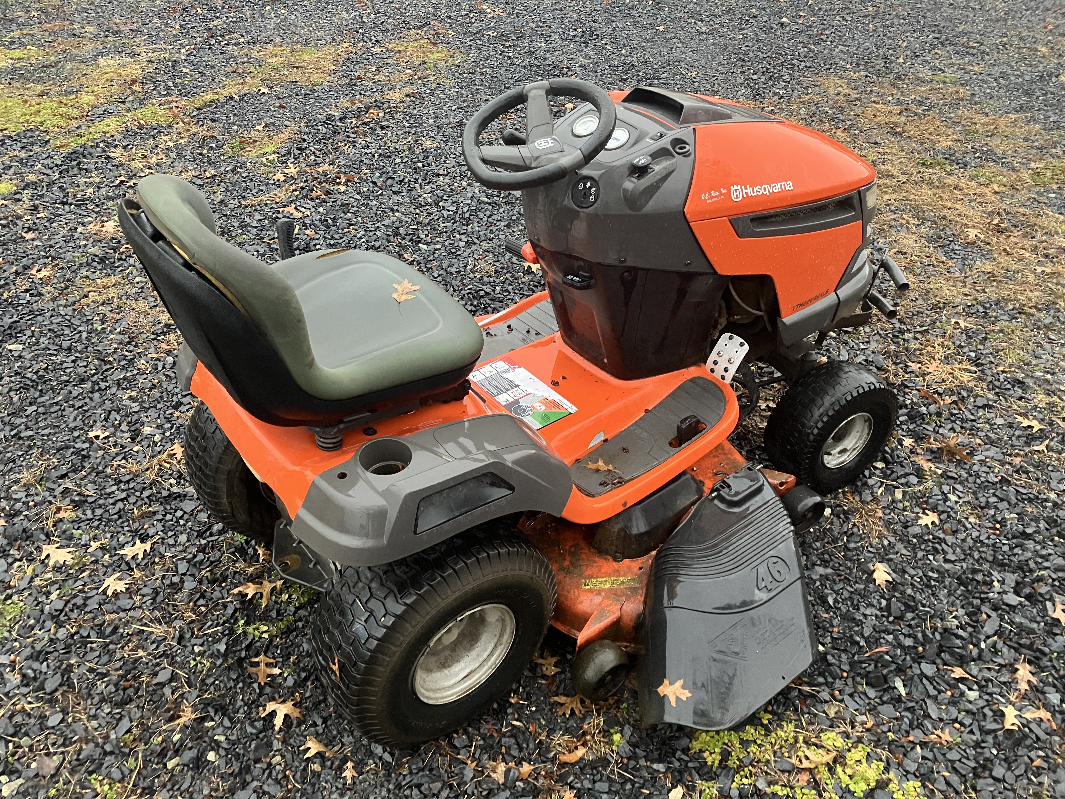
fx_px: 861
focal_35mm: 28
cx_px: 532
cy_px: 400
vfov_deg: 49.7
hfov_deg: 63.4
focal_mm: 3.99
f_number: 1.8
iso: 320
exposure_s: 1/54
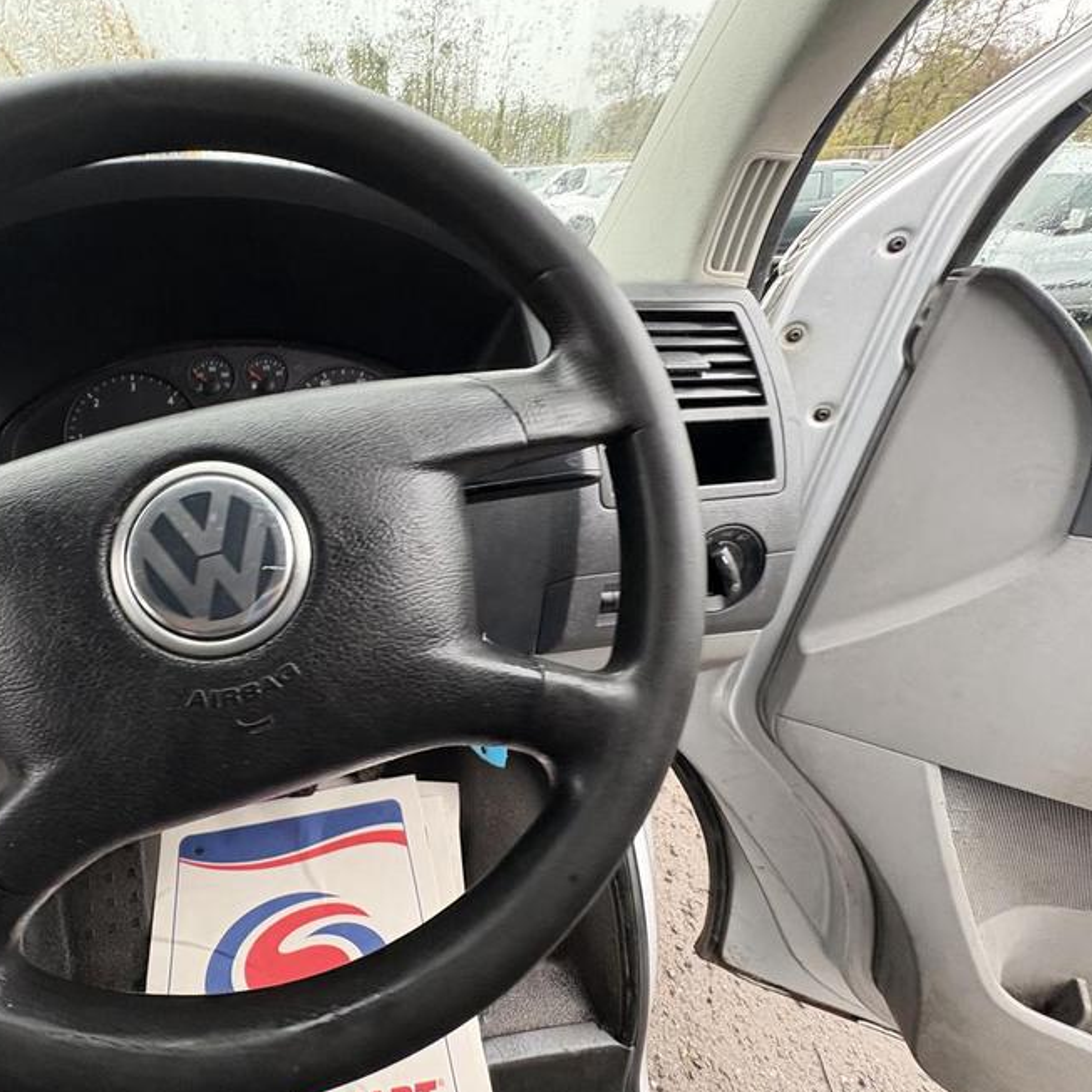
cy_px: 541
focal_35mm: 17
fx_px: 607
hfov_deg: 80.8
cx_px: 353
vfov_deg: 84.0
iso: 320
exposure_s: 1/60
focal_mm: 2.22
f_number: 2.2
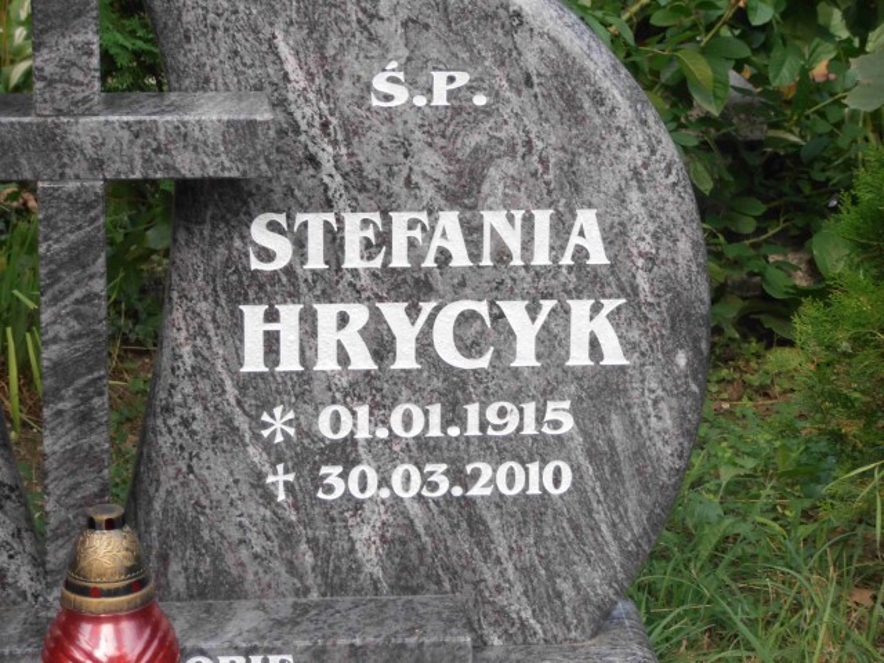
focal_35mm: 138
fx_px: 3524
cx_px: 442
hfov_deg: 14.3
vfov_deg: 10.7
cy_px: 332
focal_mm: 24.39
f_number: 5.8
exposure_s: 1/125
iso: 80
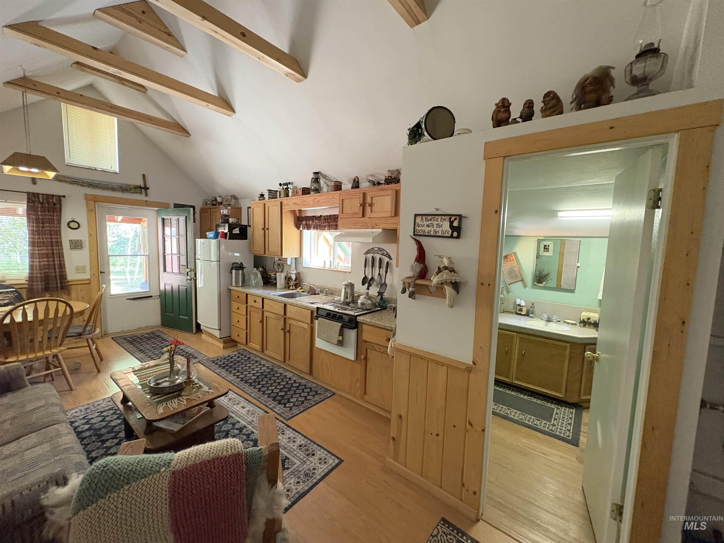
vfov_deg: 85.7
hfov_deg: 102.1
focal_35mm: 14
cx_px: 362
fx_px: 293
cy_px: 272
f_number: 2.2
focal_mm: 2.22
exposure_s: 1/60
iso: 640
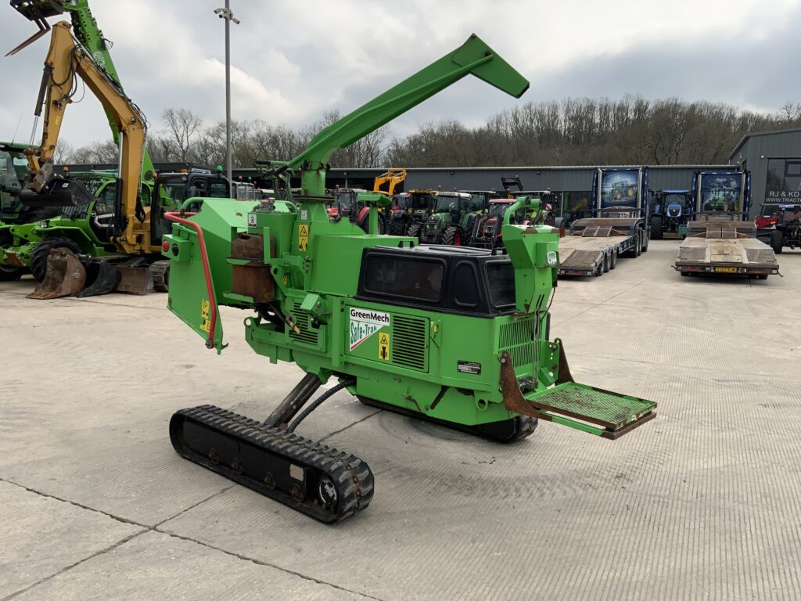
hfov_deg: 61.7
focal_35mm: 29
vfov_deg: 48.2
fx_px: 671
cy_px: 300
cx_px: 400
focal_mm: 3
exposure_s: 1/1626
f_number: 1.8
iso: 16
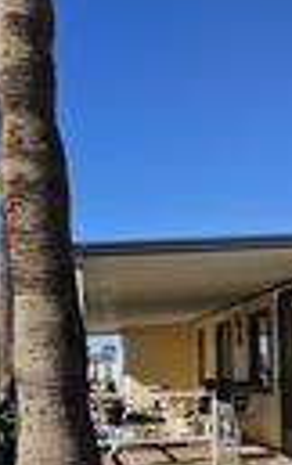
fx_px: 838
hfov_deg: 17.1
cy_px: 380
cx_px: 487
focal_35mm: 66
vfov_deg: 30.2
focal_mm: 5.4
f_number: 1.8
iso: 25
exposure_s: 1/2953
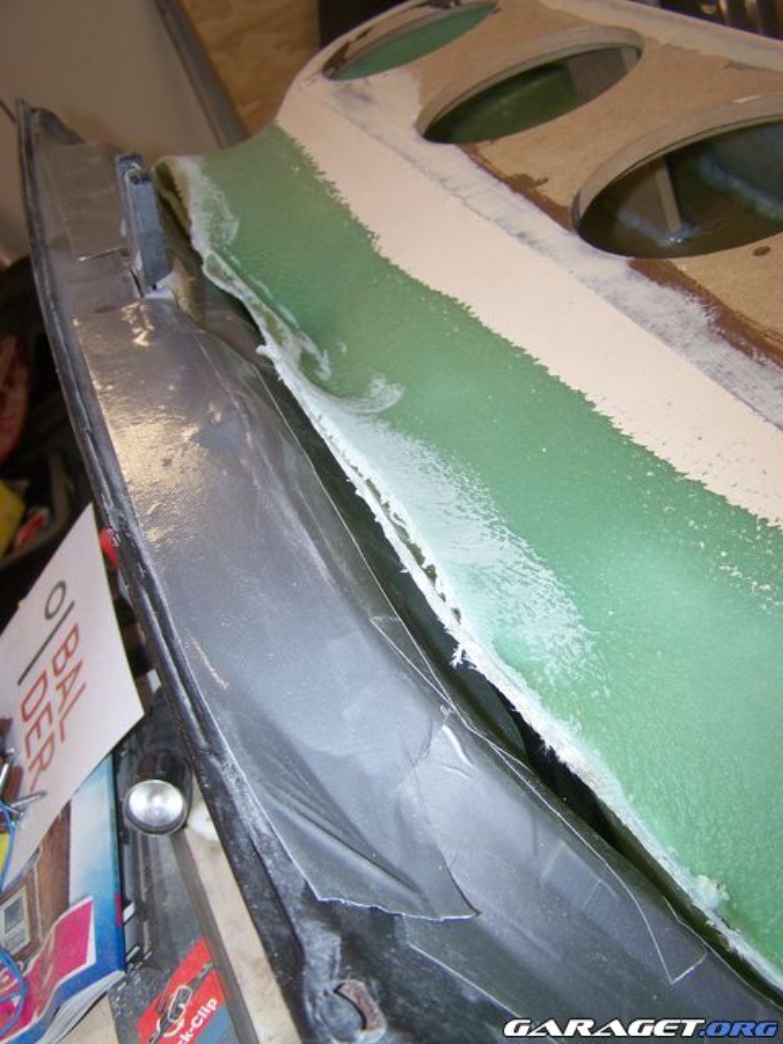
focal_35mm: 38
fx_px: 1146
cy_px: 522
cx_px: 392
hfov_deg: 37.7
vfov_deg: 49.0
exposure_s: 1/60
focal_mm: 6.3
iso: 80
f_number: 2.8
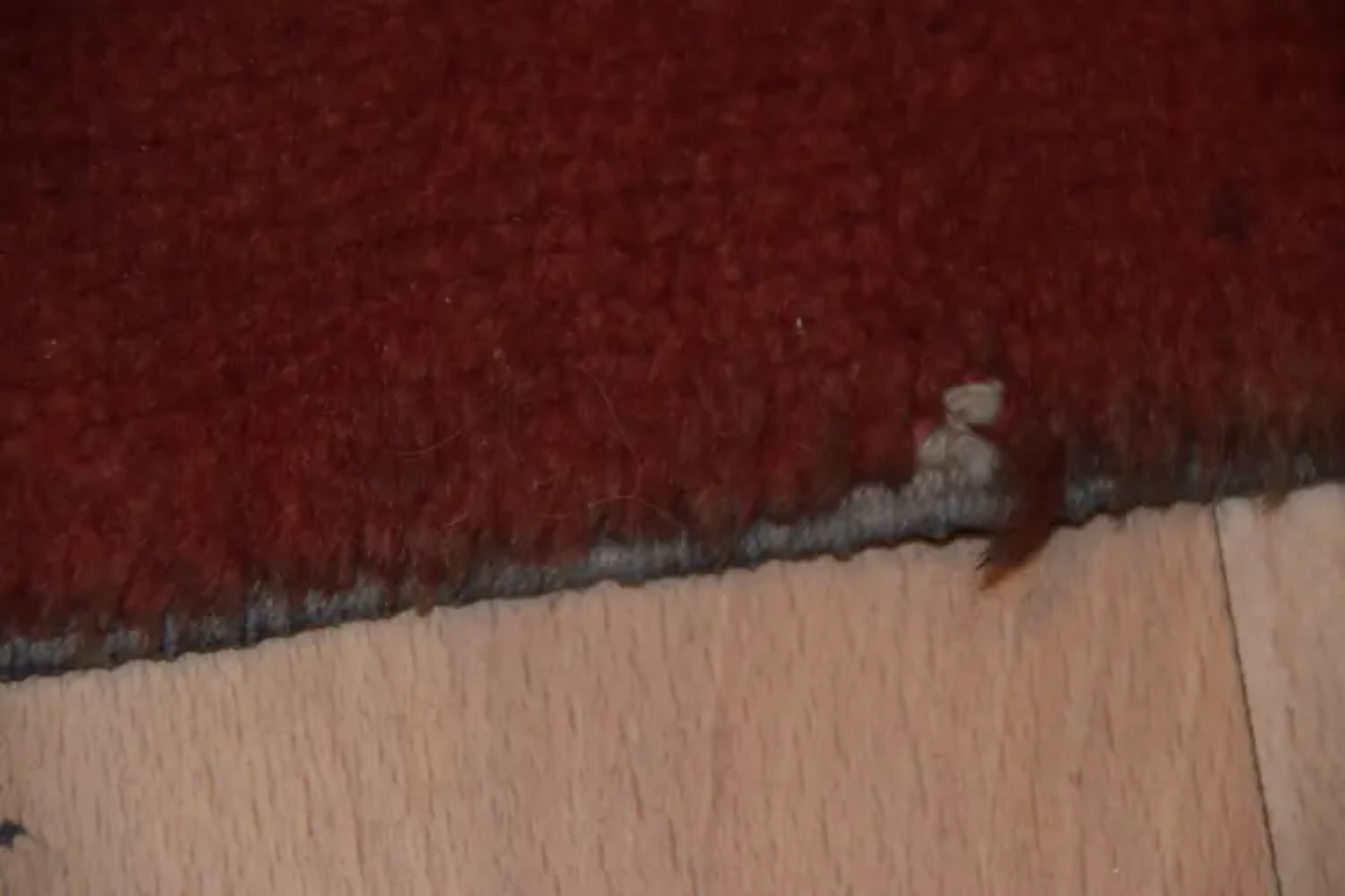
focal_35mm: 330
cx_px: 672
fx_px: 12328
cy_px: 448
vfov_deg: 4.2
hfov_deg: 6.2
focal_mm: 220
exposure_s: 1/60
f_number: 6.3
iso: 1000
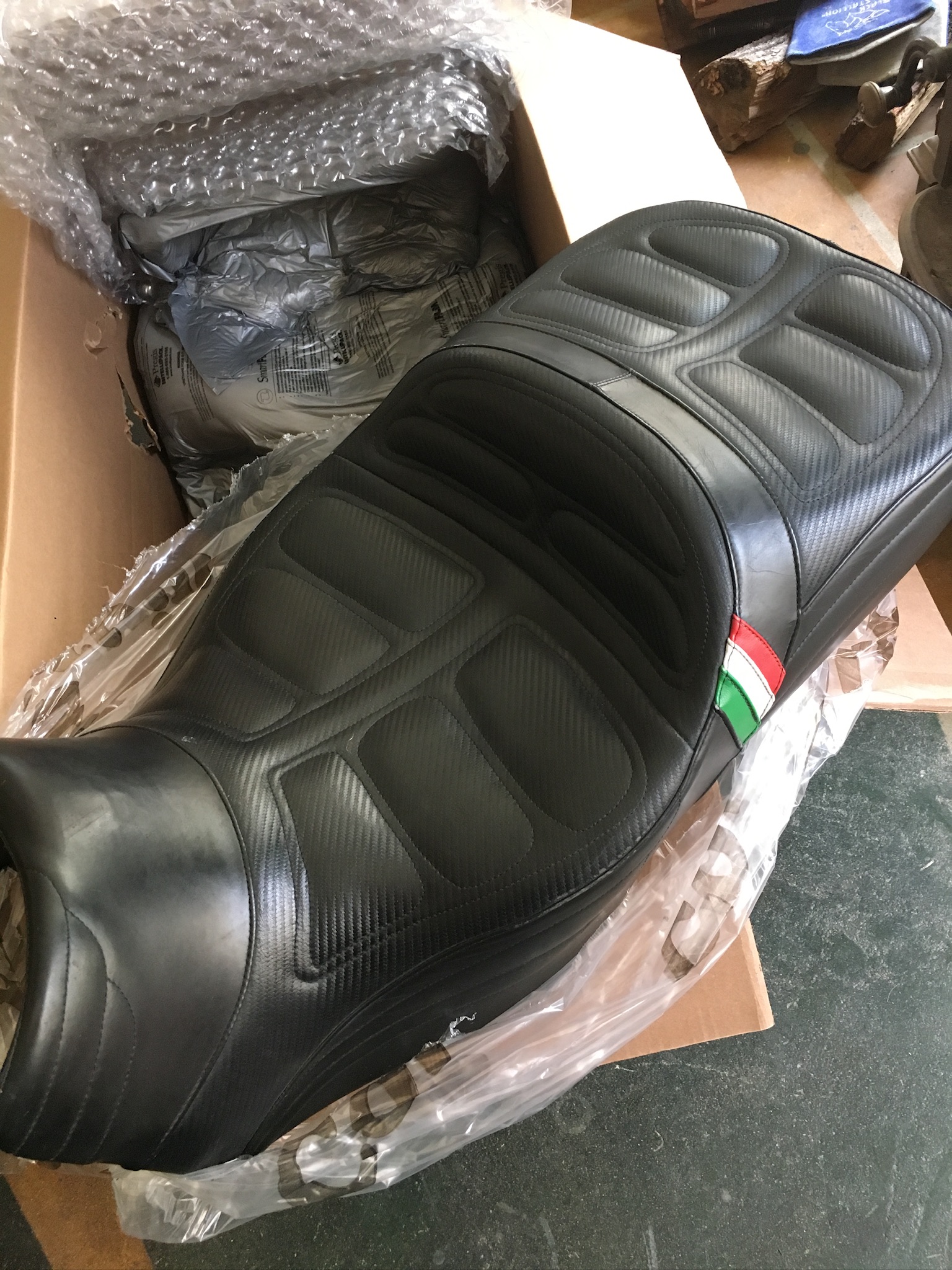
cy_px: 635
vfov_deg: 61.7
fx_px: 1063
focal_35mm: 29
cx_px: 476
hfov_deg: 48.2
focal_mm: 4.15
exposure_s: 1/30
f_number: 2.2
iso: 160
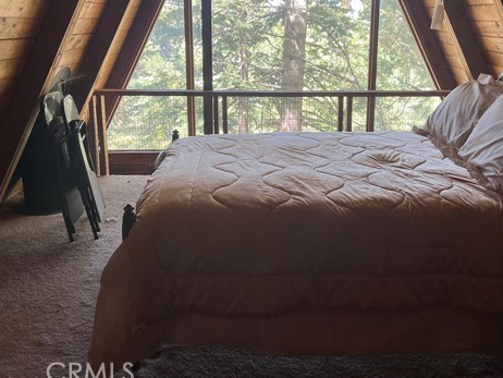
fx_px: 523
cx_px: 272
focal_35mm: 36
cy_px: 126
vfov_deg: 39.2
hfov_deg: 51.3
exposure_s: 1/121
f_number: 1.5
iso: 80
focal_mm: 5.7
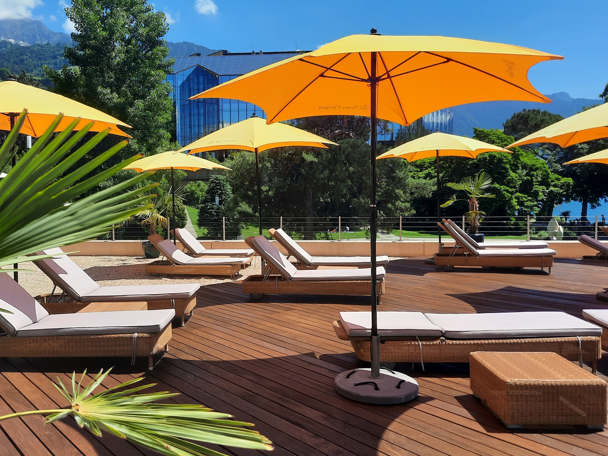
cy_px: 204
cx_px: 246
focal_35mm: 31
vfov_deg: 45.4
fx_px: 544
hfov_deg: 57.9
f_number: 2
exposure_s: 1/1272
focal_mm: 4.6
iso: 32
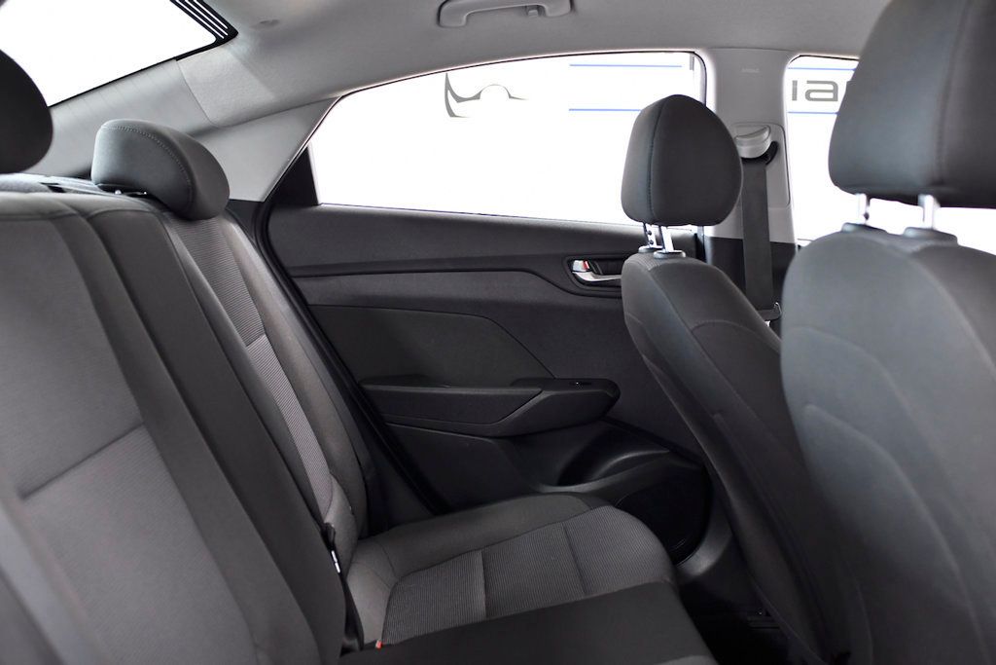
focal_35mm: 36
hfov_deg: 53.1
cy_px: 332
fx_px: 996
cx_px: 498
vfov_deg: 36.9
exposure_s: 1/125
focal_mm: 24
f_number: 3.5
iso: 1250
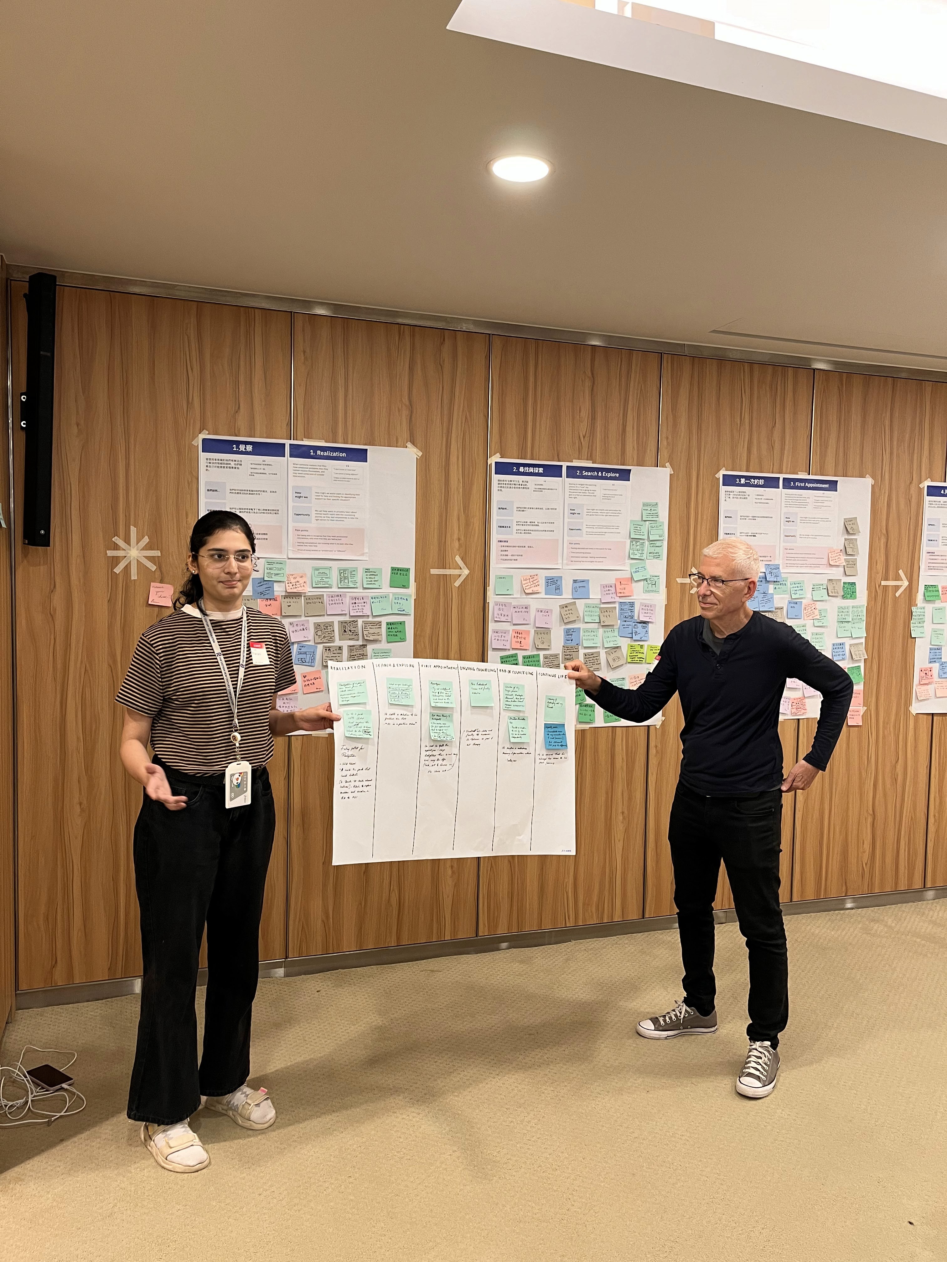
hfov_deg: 53.1
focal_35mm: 26
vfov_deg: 67.3
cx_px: 474
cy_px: 631
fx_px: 948
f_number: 1.6
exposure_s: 1/60
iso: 100
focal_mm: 5.1
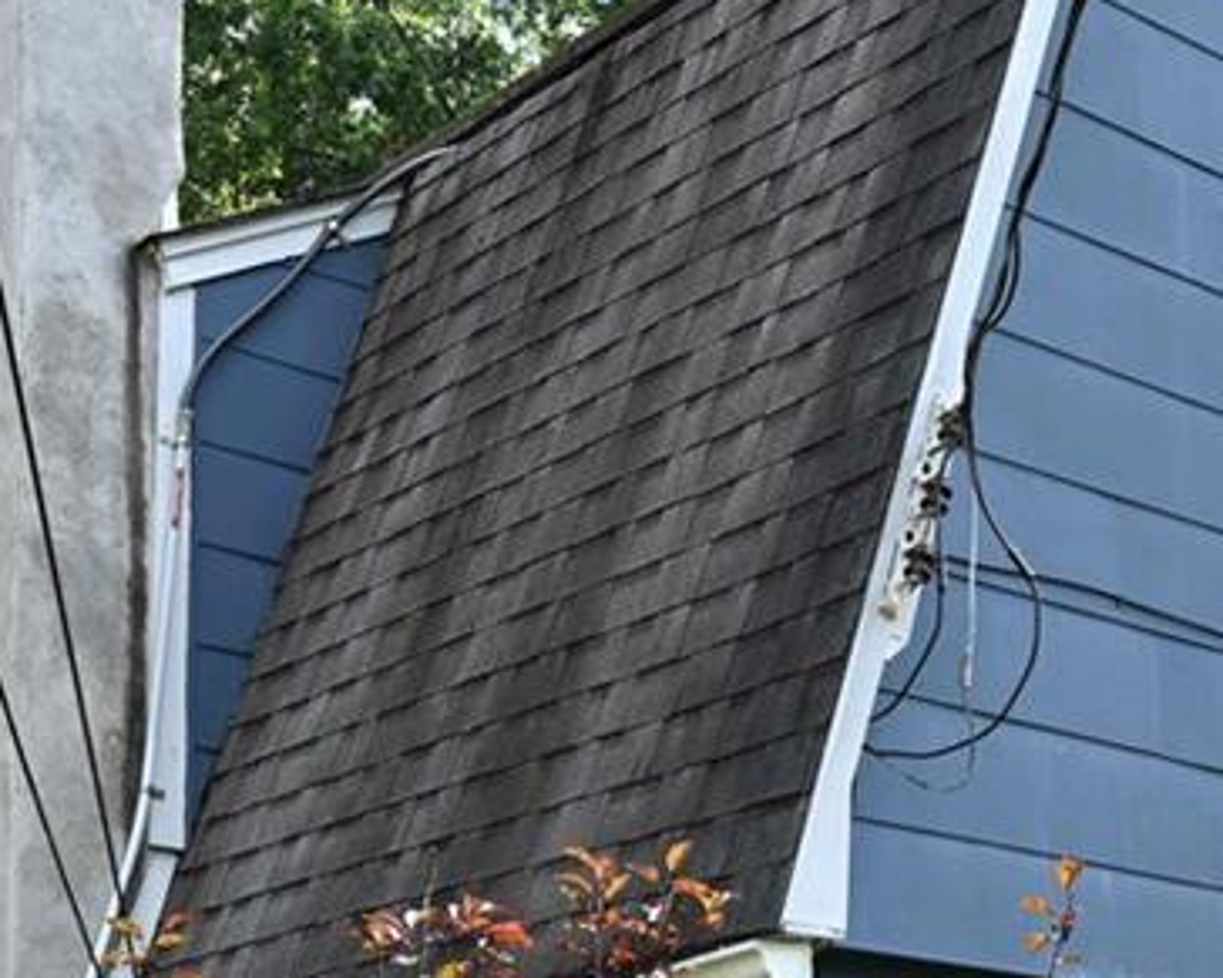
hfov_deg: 25.2
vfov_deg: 19.1
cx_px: 1008
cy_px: 1282
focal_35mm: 74
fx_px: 2678
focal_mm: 14
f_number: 5
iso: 64
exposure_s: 1/160
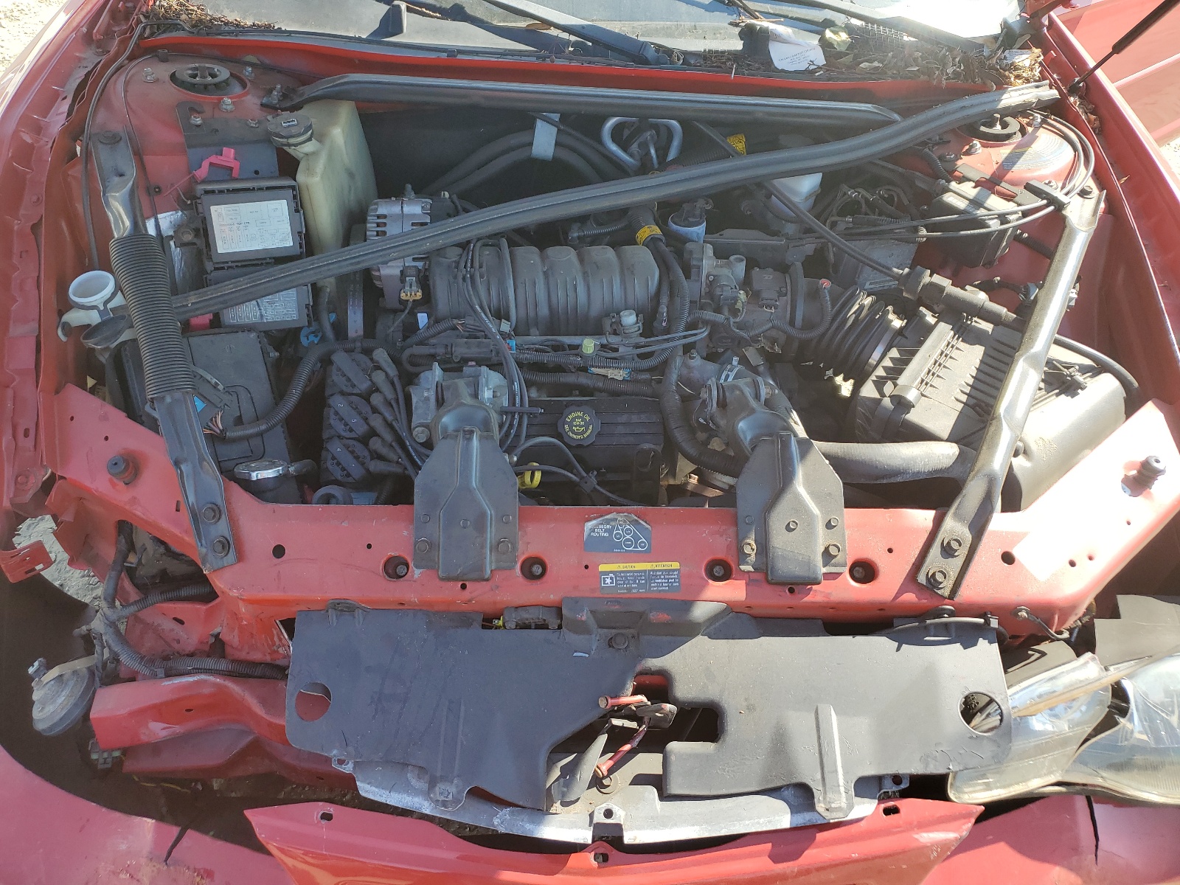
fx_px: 886
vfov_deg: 53.1
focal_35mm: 26
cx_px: 590
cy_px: 442
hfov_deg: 67.3
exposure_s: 1/625
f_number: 1.5
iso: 50
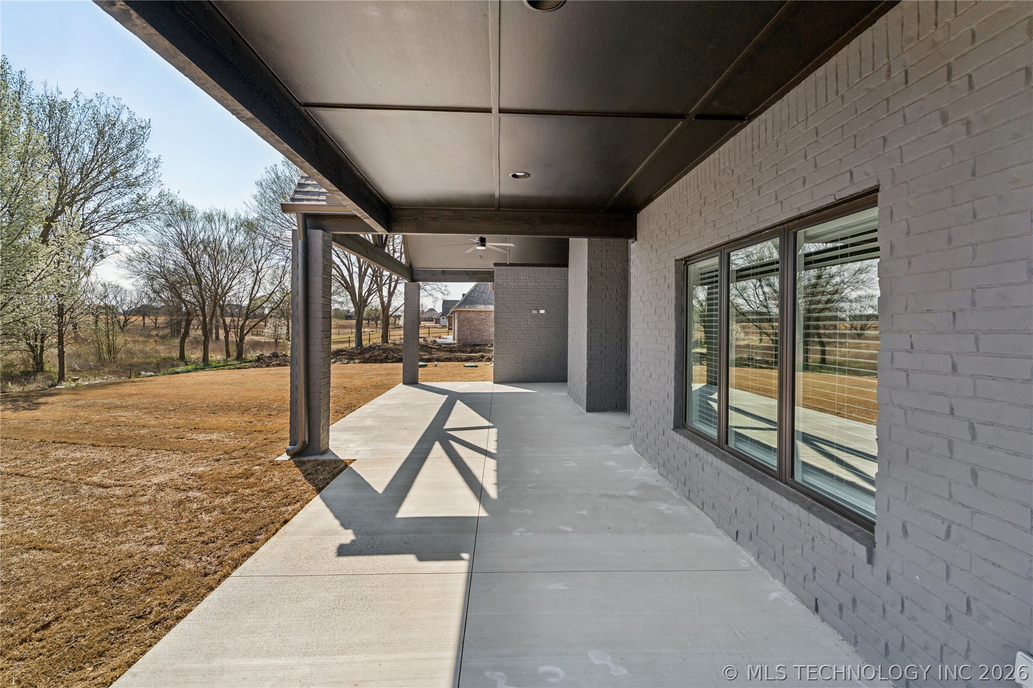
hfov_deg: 96.7
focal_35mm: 16
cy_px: 344
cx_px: 516
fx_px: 459
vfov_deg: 73.7
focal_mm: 16
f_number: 5.6
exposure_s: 1/800
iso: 200
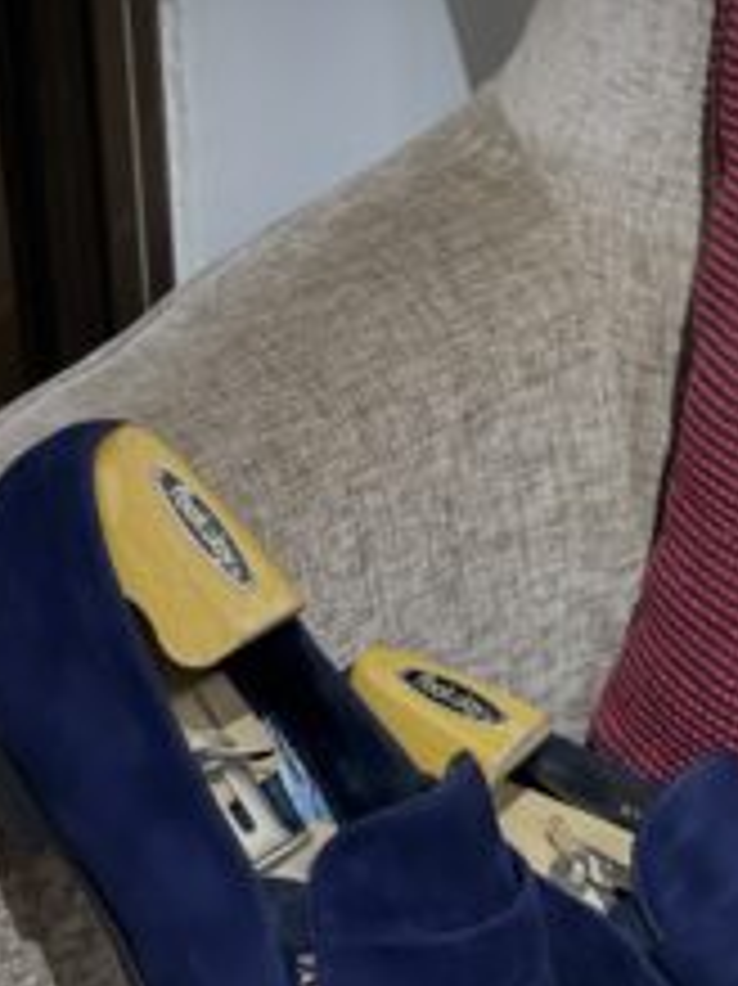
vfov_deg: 16.7
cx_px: 576
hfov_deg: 12.6
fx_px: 3329
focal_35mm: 117
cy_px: 747
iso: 250
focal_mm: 7.5
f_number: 2.2
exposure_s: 1/33
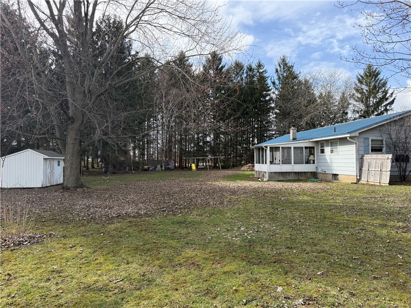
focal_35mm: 24
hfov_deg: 71.6
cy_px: 154
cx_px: 206
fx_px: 285
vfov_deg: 56.8
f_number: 1.78
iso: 100
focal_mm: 6.76
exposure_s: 1/2703
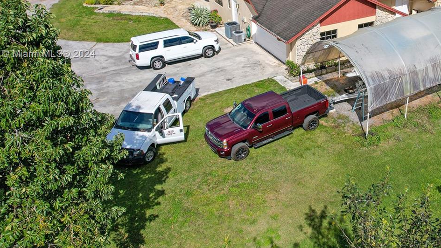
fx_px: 456
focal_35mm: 39
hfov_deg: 49.9
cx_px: 319
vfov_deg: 29.8
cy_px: 55
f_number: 2.8
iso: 110
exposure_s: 1/3200
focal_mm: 8.38
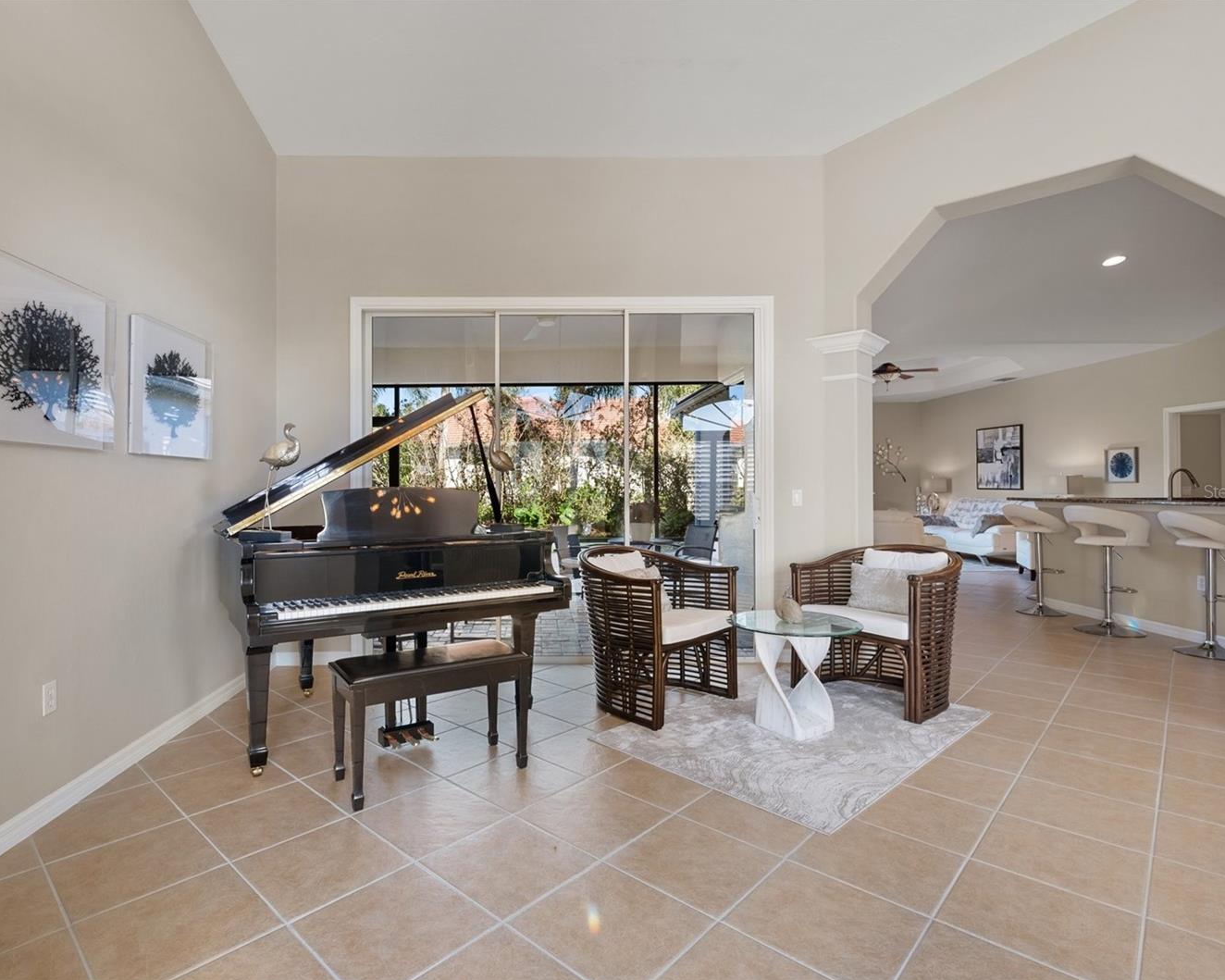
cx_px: 546
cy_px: 491
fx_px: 649
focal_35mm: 18
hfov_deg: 86.4
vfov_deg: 74.1
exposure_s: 1/50
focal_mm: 15.8
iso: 400
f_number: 6.3
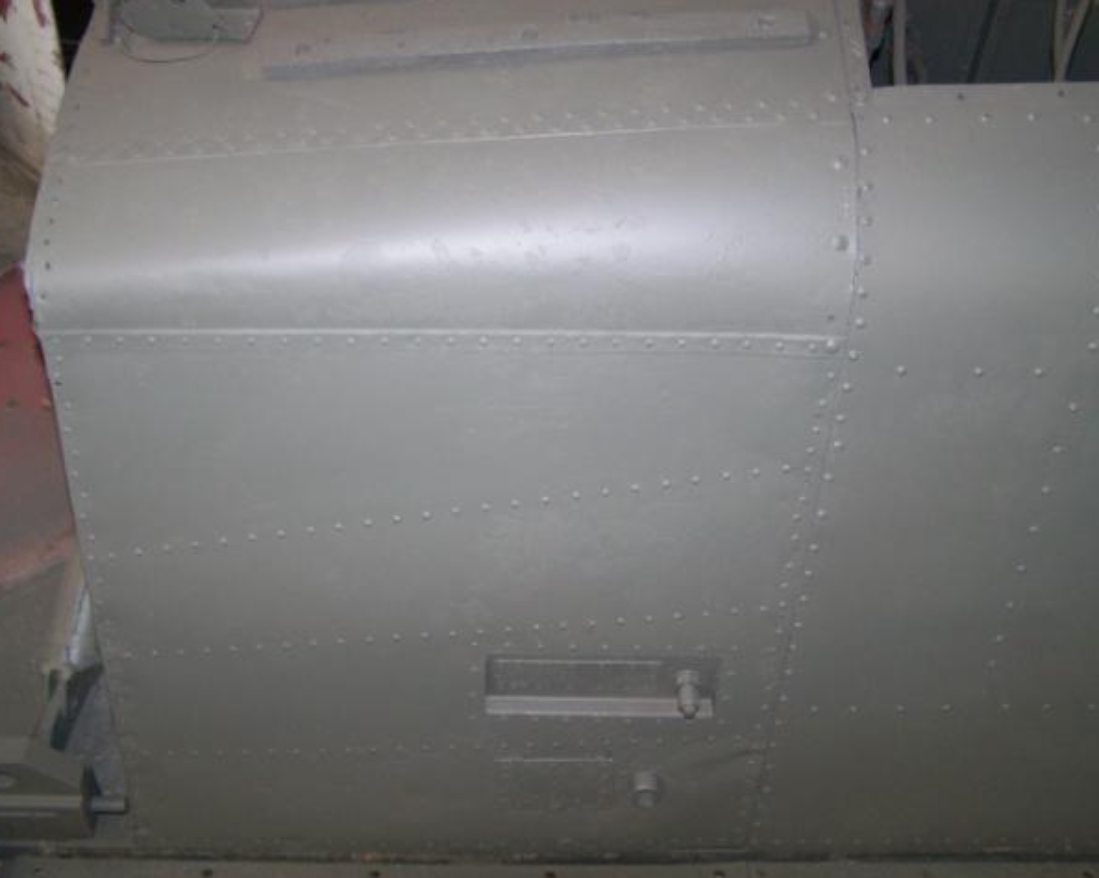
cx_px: 538
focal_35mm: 40
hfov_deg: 45.8
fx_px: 1301
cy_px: 439
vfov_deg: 37.3
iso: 160
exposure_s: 1/60
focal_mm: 6.3
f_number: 2.8
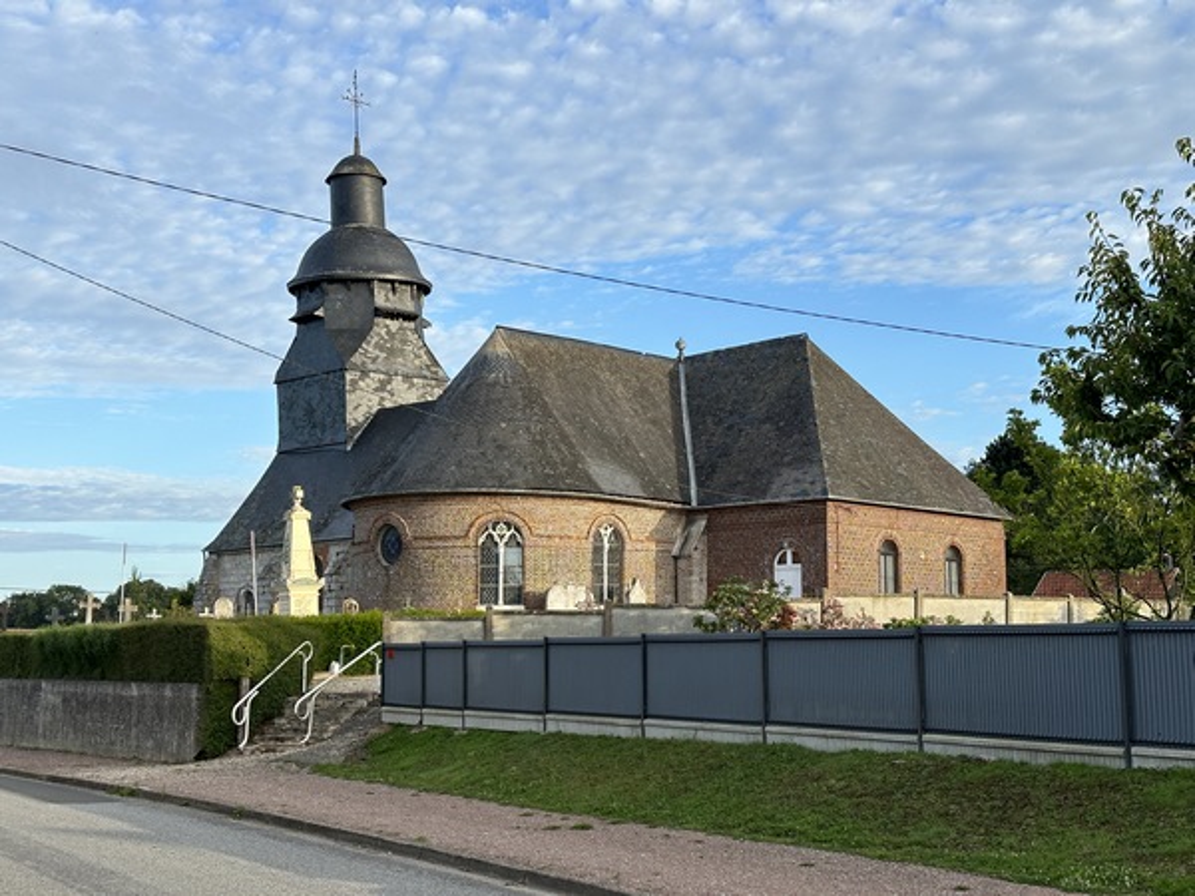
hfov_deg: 39.7
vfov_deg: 30.3
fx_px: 1657
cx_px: 598
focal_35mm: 48
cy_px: 448
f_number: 1.78
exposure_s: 1/1357
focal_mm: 6.86
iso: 64
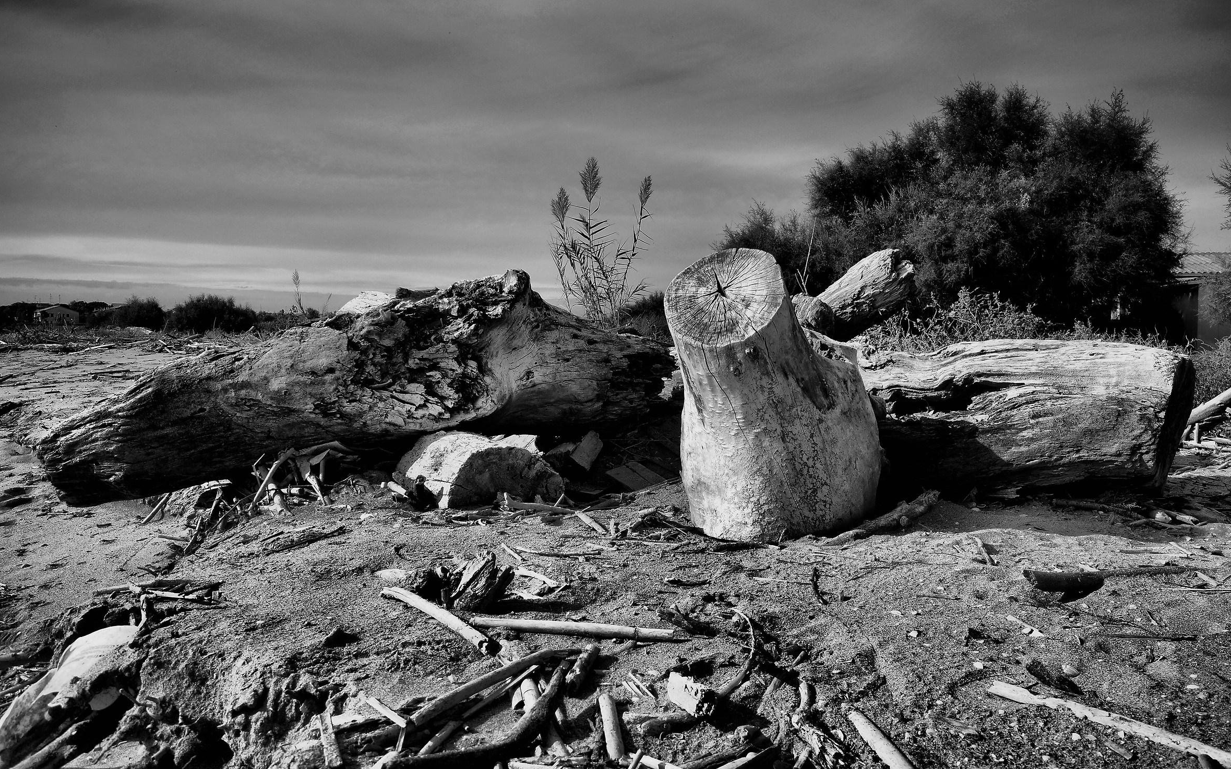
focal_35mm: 28
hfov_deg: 66.5
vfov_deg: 44.5
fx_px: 939
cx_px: 624
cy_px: 356
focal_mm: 18
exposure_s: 1/320
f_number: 8
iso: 100
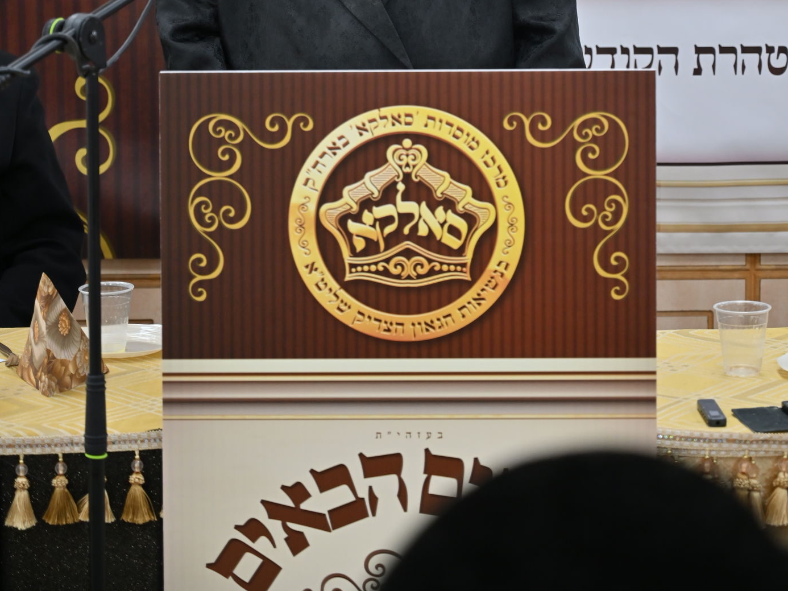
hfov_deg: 19.3
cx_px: 391
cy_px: -6
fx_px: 2322
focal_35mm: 102
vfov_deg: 14.3
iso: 640
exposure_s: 1/200
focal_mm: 70
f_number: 4
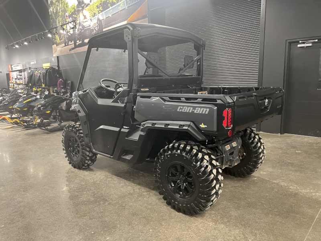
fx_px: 241
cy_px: 120
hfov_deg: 67.3
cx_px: 160
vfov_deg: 53.1
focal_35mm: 26
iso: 400
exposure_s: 1/40
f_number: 1.6
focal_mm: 4.2
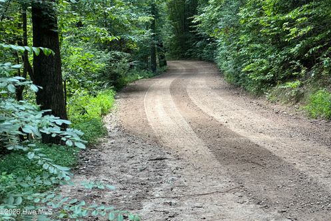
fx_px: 745
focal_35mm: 81
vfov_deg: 16.9
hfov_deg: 25.0
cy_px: 97
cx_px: 166
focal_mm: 9
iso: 160
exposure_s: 1/99
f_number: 2.8
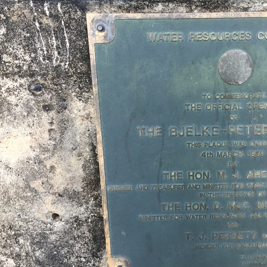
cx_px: 194
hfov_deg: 36.1
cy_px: 160
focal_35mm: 46
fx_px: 401
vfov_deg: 36.7
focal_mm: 4.15
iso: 50
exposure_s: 1/100
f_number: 2.2
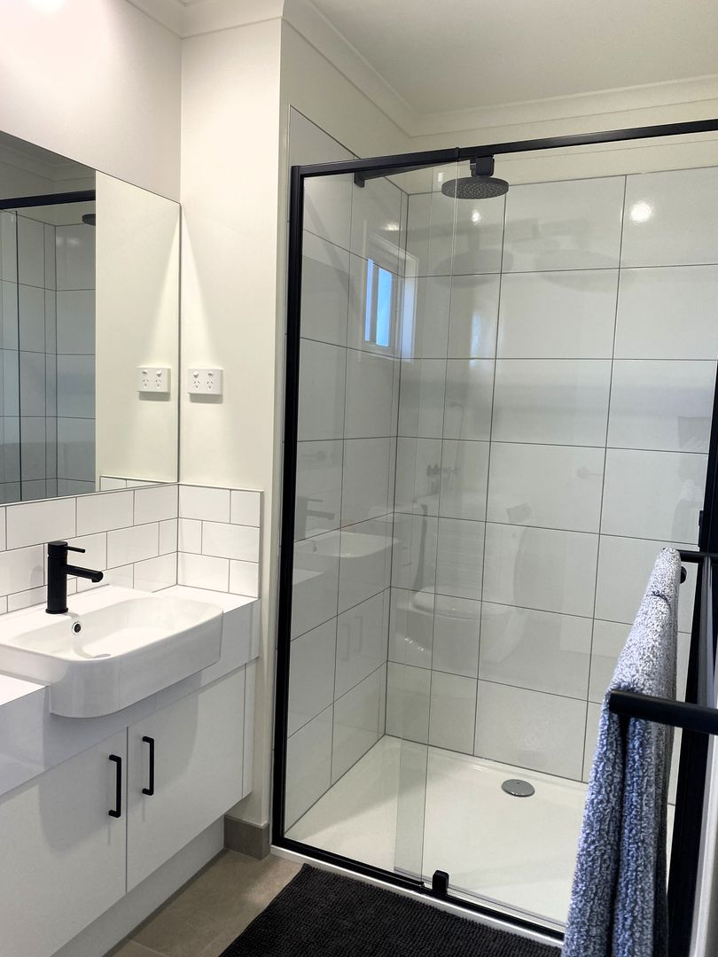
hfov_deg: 53.1
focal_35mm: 26
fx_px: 719
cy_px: 478
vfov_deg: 67.3
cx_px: 359
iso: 100
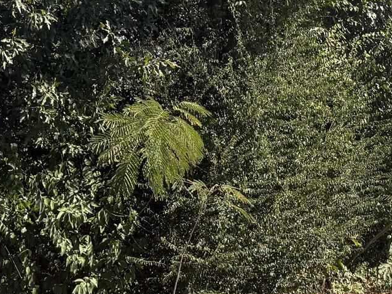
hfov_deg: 24.3
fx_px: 872
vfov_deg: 19.0
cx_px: 385
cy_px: 77
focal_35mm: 77
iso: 100
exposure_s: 1/2611
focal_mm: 6.76
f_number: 1.78
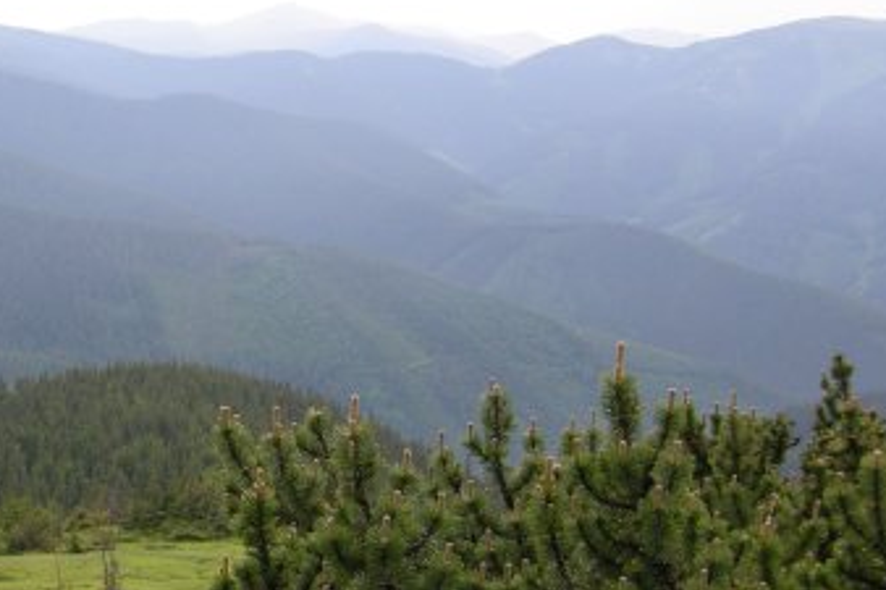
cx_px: 149
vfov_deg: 19.0
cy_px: 467
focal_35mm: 71
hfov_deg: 27.8
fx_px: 1746
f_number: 3.4
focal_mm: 7.5
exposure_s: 1/86.8
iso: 100
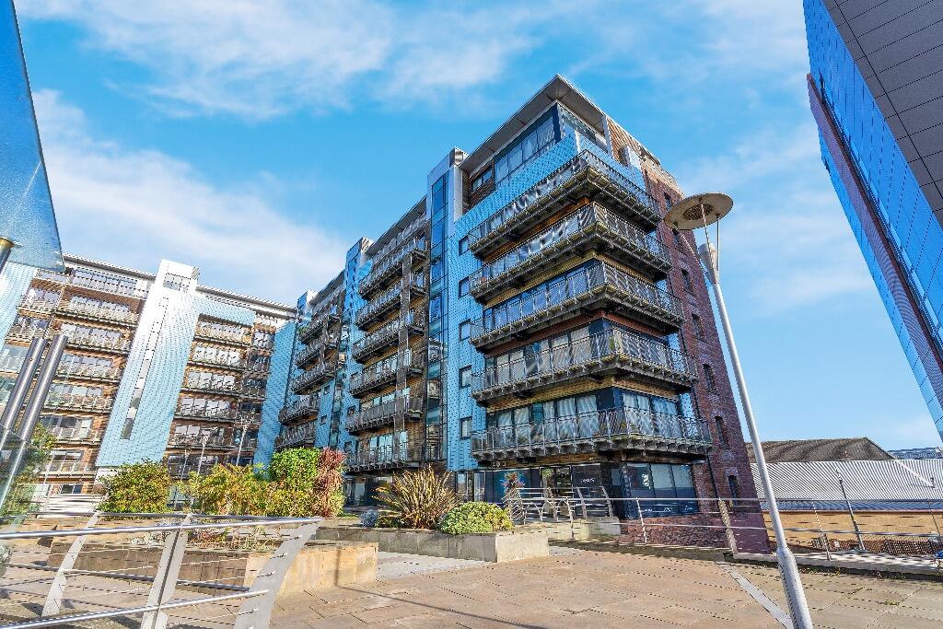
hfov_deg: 96.7
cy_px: 314
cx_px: 472
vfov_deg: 73.8
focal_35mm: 16
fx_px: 419
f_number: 9
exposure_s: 1/125
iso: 200
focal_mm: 16
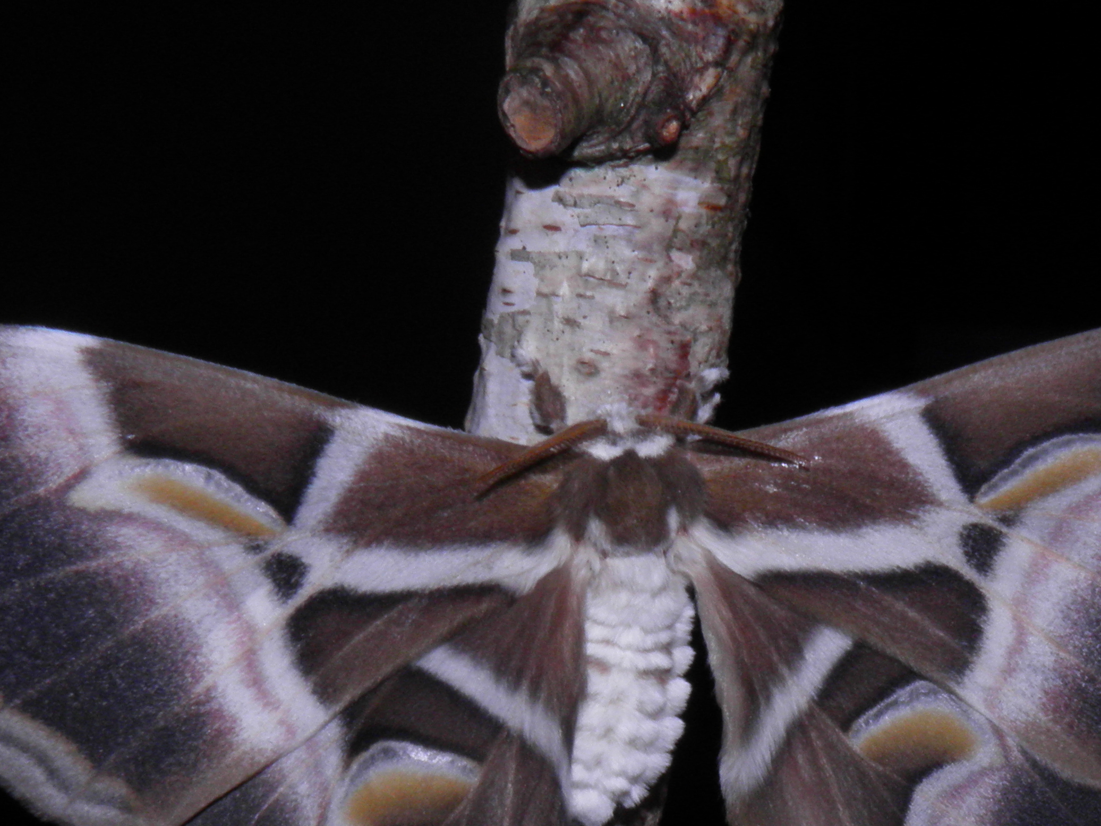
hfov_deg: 21.5
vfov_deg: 16.0
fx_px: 2895
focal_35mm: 91
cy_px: 752
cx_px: 631
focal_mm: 7.9
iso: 100
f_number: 8.4
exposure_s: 1/60
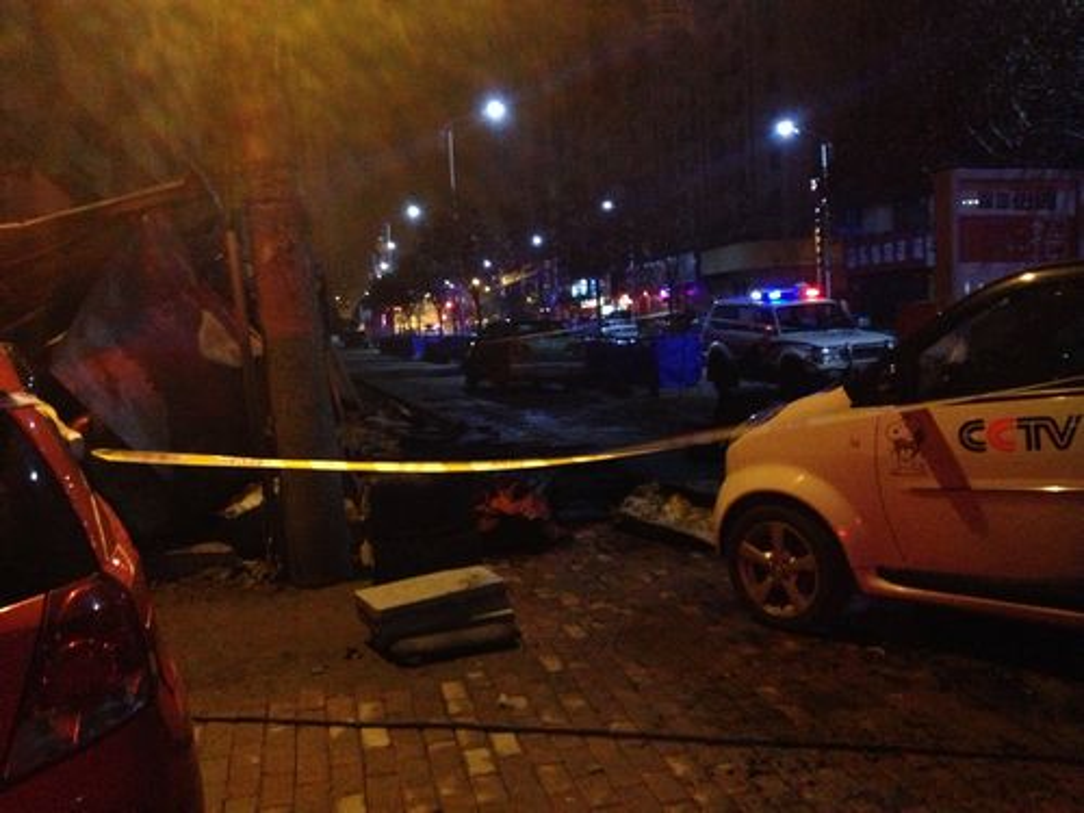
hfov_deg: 52.6
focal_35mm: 35
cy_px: 406
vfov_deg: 40.7
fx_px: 1096
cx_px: 542
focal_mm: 4.28
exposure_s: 1/15
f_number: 2.4
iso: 800
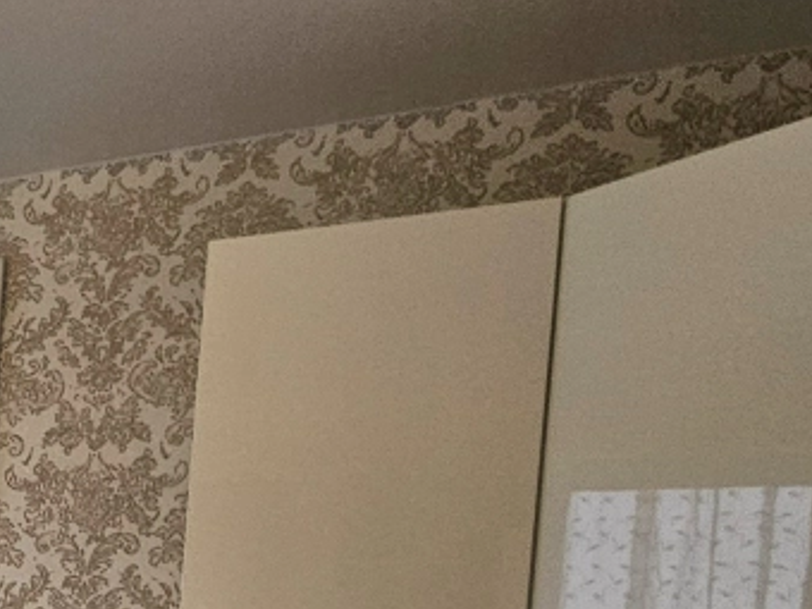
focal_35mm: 48
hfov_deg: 23.9
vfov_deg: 27.5
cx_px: -573
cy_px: 682
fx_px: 1126
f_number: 2.2
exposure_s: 1/112
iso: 50
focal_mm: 2.2
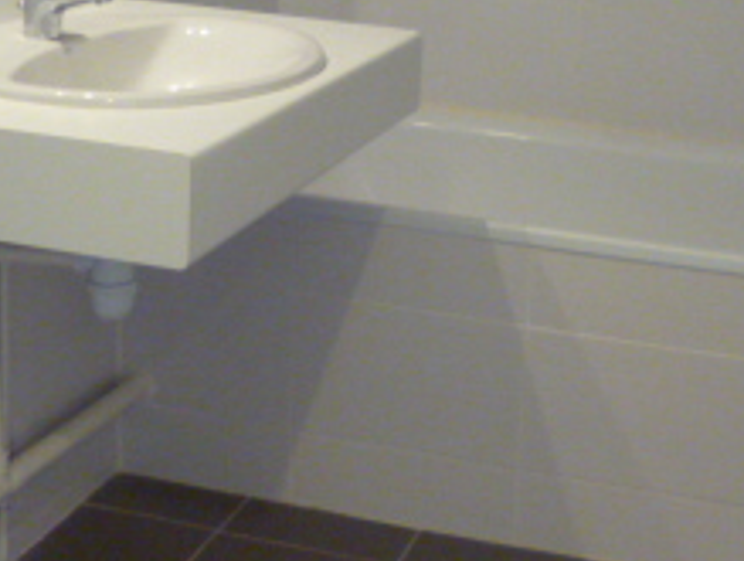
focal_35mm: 70
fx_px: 1507
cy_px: 24
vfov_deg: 20.5
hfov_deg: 27.5
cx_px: 530
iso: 400
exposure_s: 1/25
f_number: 2.5
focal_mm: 4.3
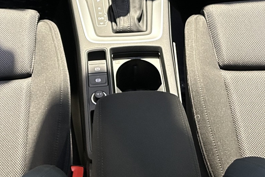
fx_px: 508
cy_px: -41
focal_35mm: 69
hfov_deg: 29.2
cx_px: 106
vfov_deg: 18.6
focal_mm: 5.7
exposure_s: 1/39
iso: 640
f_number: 1.5
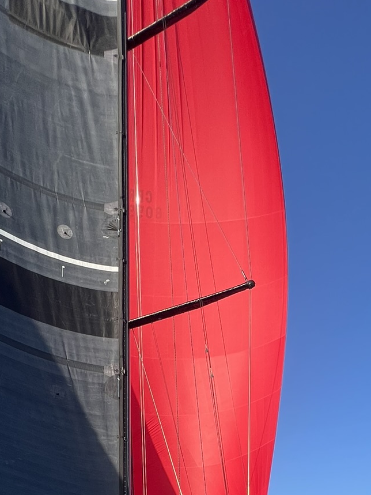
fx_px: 443
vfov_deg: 41.2
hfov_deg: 45.4
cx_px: 168
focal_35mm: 31
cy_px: 587
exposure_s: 1/815
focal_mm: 1.57
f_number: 1.8
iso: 32
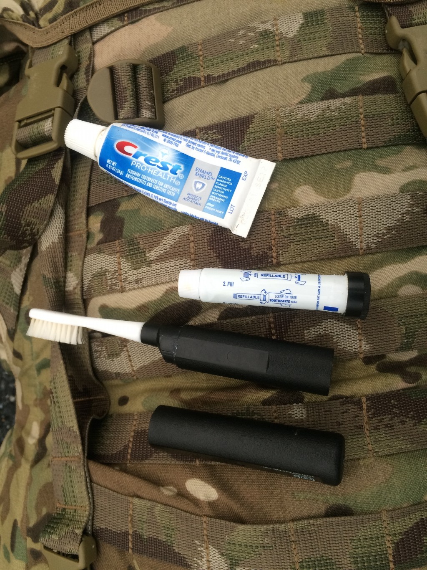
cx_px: 214
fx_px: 477
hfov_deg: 48.2
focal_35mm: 29
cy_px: 285
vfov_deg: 61.7
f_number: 2.2
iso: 80
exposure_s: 1/30
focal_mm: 4.15
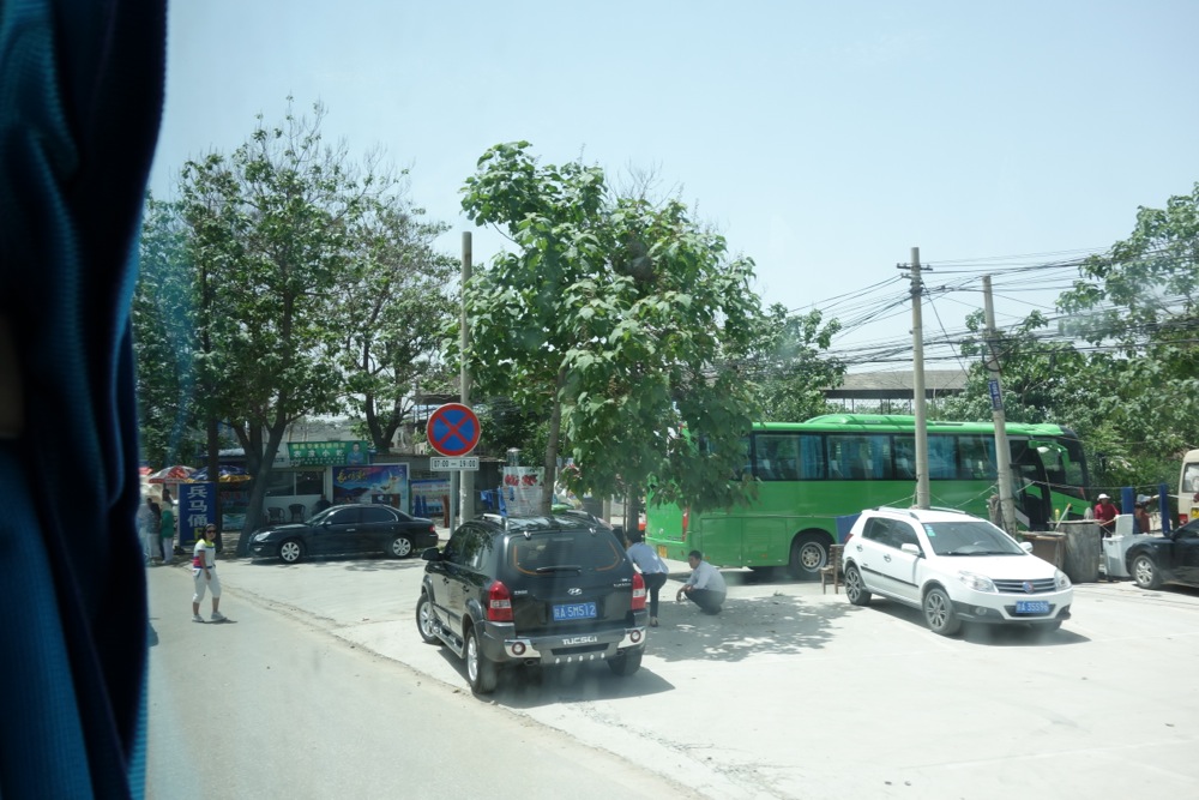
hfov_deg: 65.5
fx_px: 933
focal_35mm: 28
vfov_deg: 46.4
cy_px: 400
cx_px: 600
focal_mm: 10.4
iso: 125
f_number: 5.6
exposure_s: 1/250
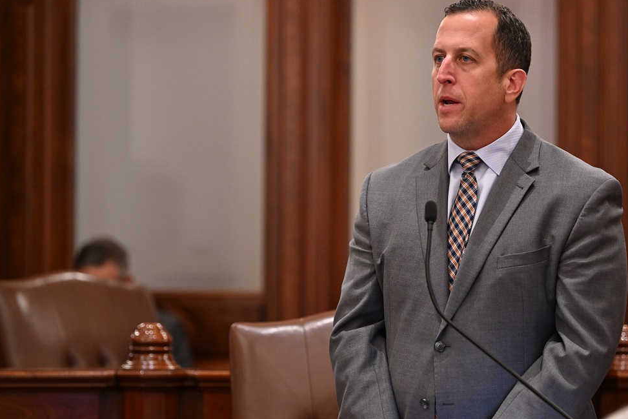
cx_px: 383
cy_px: 224
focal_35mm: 185
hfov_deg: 11.1
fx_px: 3227
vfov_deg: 7.4
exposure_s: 1/160
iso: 3200
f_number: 2.8
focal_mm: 150
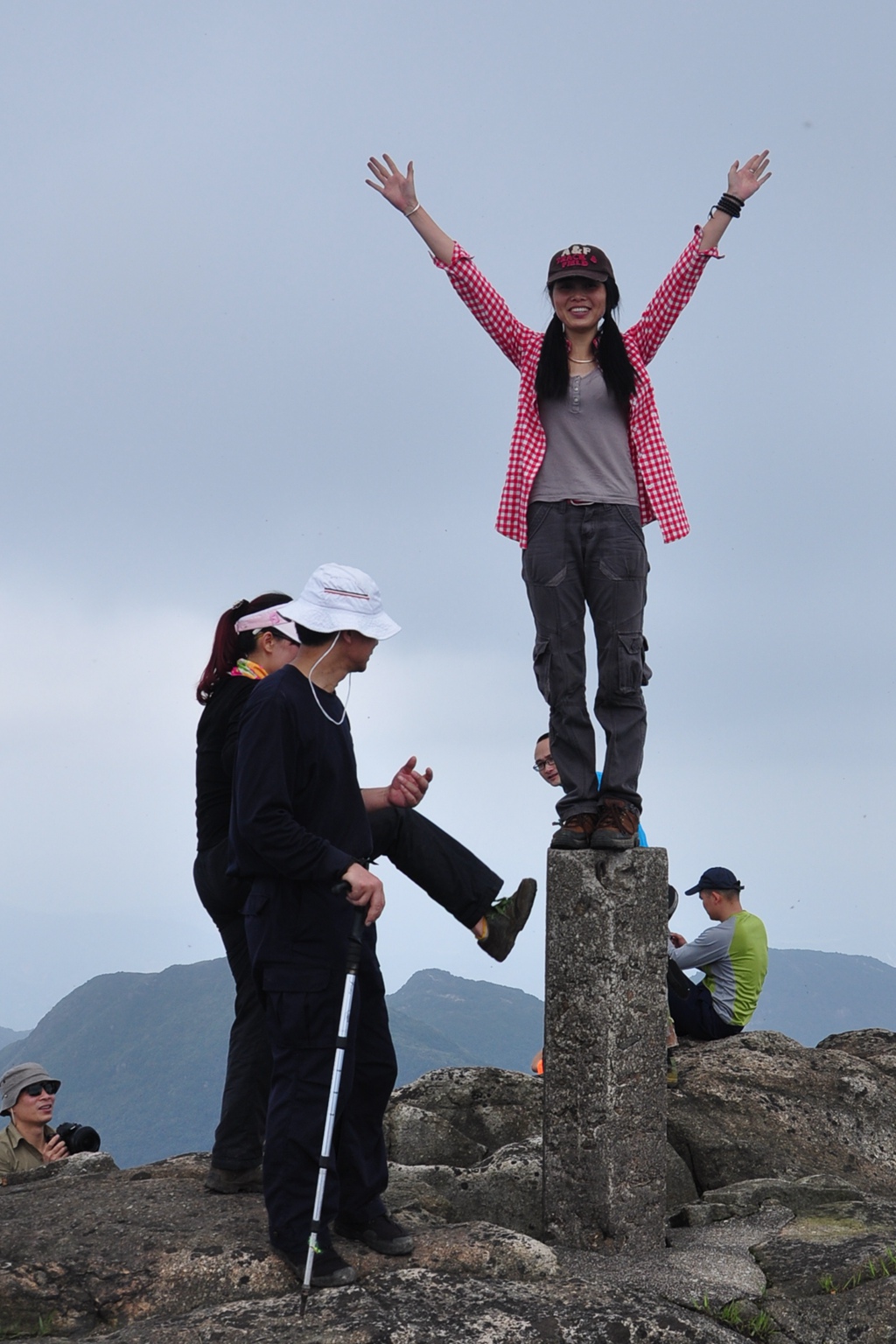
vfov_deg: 67.4
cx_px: 448
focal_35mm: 27
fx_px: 1008
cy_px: 672
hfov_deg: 47.9
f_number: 7.1
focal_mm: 18
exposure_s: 1/500
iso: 200
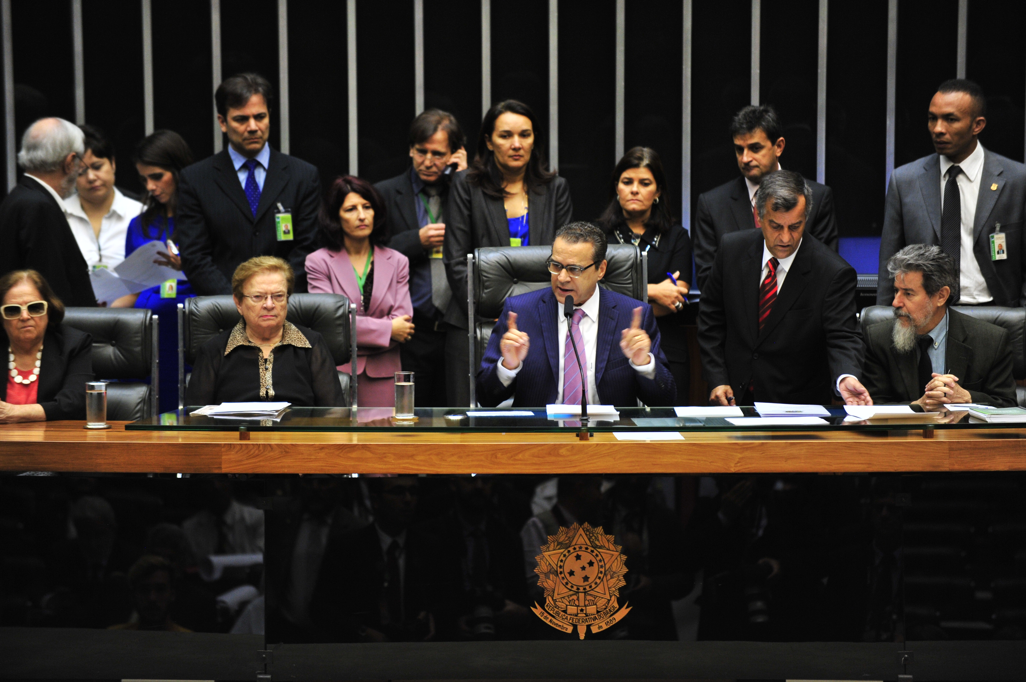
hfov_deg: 10.3
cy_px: 341
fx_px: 5696
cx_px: 513
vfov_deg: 6.9
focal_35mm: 200
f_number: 2.8
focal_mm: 200
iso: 1250
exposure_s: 1/80
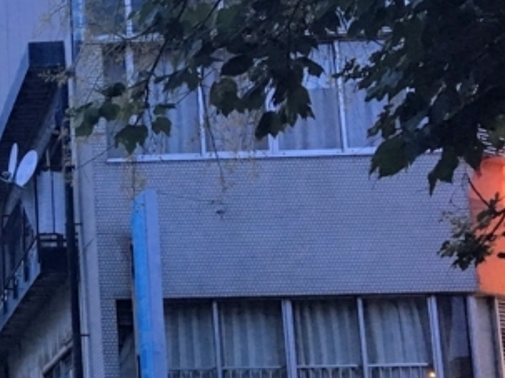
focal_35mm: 98
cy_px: 333
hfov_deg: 17.9
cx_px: -257
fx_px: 1429
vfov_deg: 14.9
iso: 80
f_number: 2.2
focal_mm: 4.15
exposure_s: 1/30
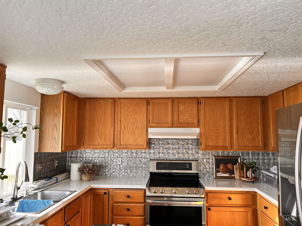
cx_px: 151
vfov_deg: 53.1
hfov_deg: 67.3
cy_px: 113
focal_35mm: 26
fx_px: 227
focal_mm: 5.7
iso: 64
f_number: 1.5
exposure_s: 1/121
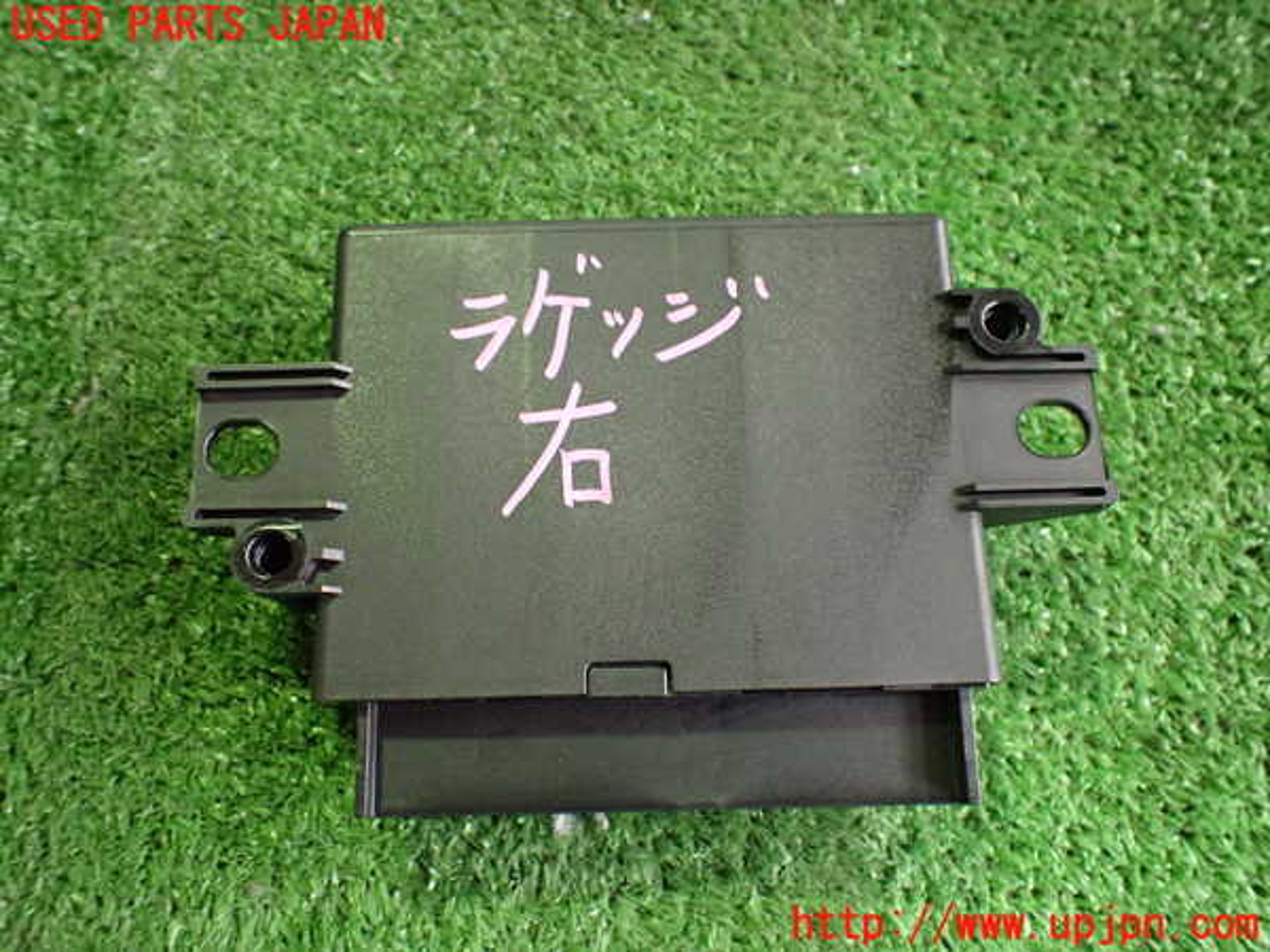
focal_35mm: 30
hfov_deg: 60.0
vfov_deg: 46.8
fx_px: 1101
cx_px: 635
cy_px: 476
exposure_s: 1/60
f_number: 2.3
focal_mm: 5.4
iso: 800
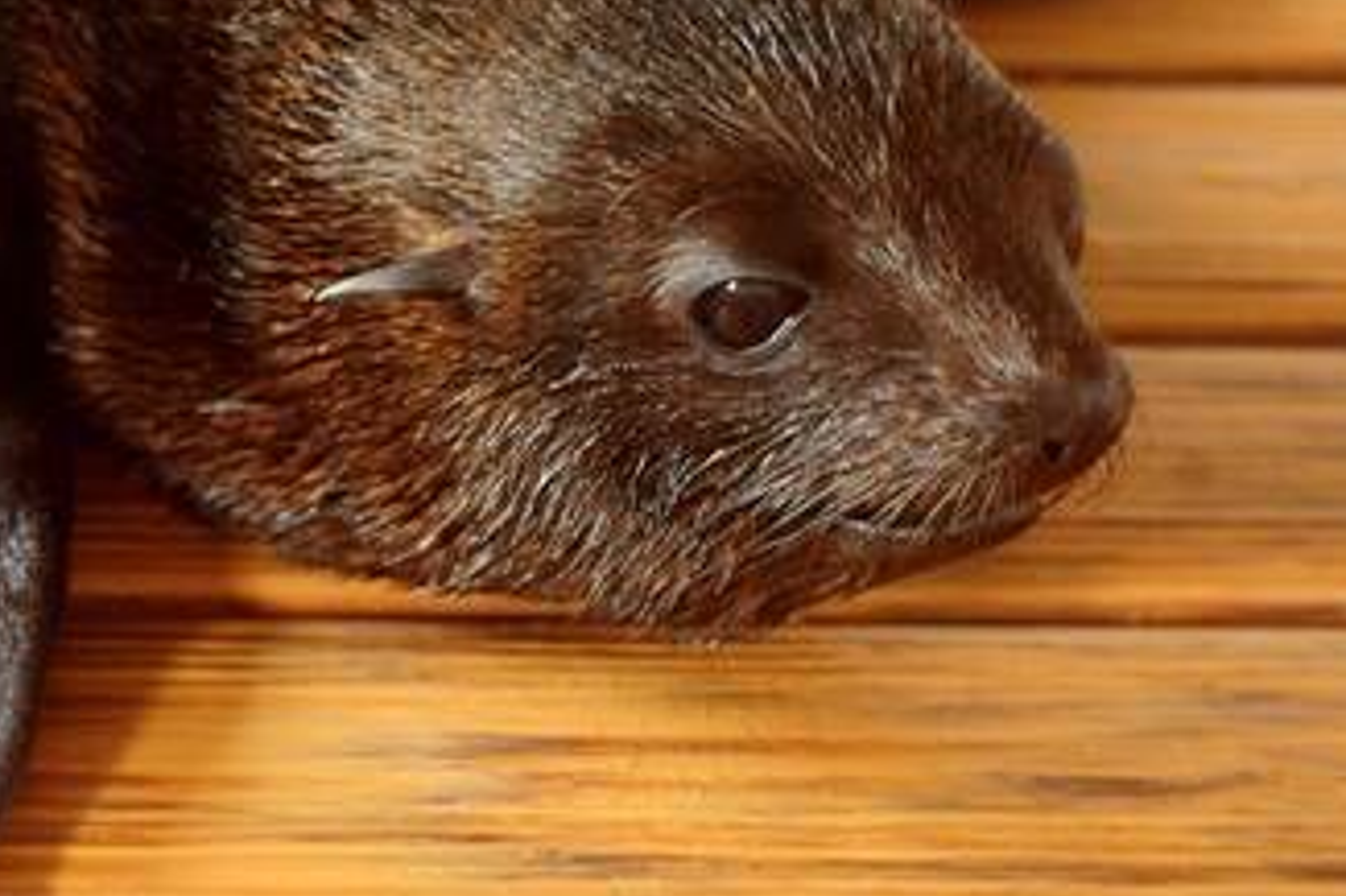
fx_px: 7212
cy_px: 345
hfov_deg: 10.7
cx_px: 590
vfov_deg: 7.1
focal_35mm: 193
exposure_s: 1/80
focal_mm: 105
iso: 2500
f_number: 4.5
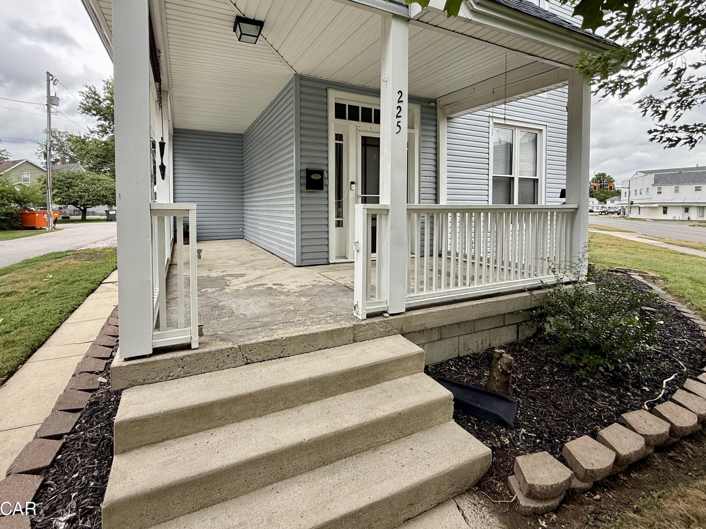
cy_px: 217
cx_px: 351
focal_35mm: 17
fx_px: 347
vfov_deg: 74.1
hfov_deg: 91.0
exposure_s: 1/270
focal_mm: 2.22
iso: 50
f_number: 2.2
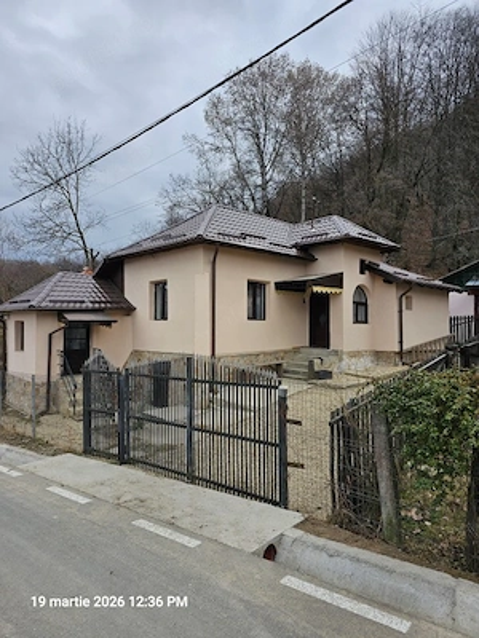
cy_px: 319
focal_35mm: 23
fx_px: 424
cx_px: 240
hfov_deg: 58.9
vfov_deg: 73.9
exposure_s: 1/694
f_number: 1.7
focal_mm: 6.3
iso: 10
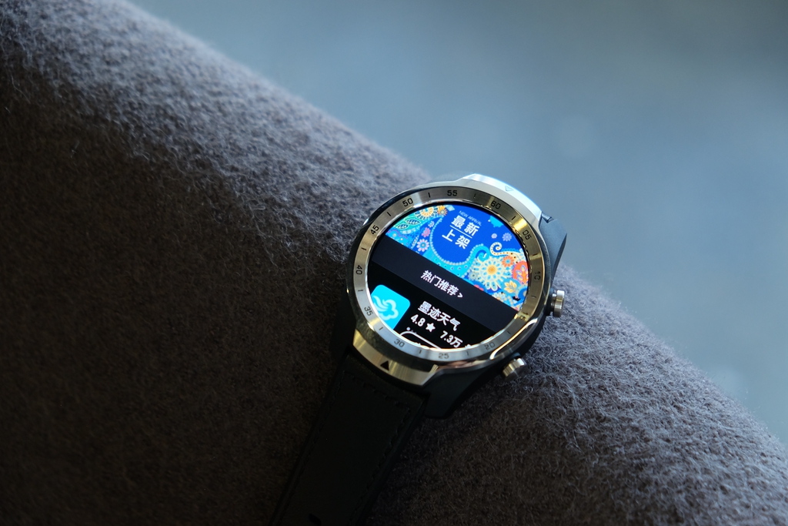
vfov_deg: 16.5
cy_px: 263
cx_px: 394
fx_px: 1817
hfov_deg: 24.5
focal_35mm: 83
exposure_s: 1/34
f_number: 4
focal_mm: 55
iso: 640
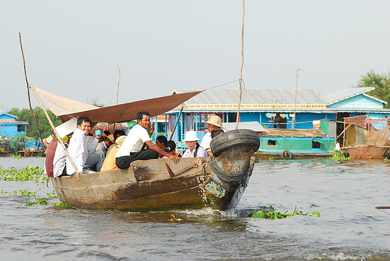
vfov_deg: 8.7
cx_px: 195
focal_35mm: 158
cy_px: 130
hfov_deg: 13.0
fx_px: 1707
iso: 250
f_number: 5.6
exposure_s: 1/500
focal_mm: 105
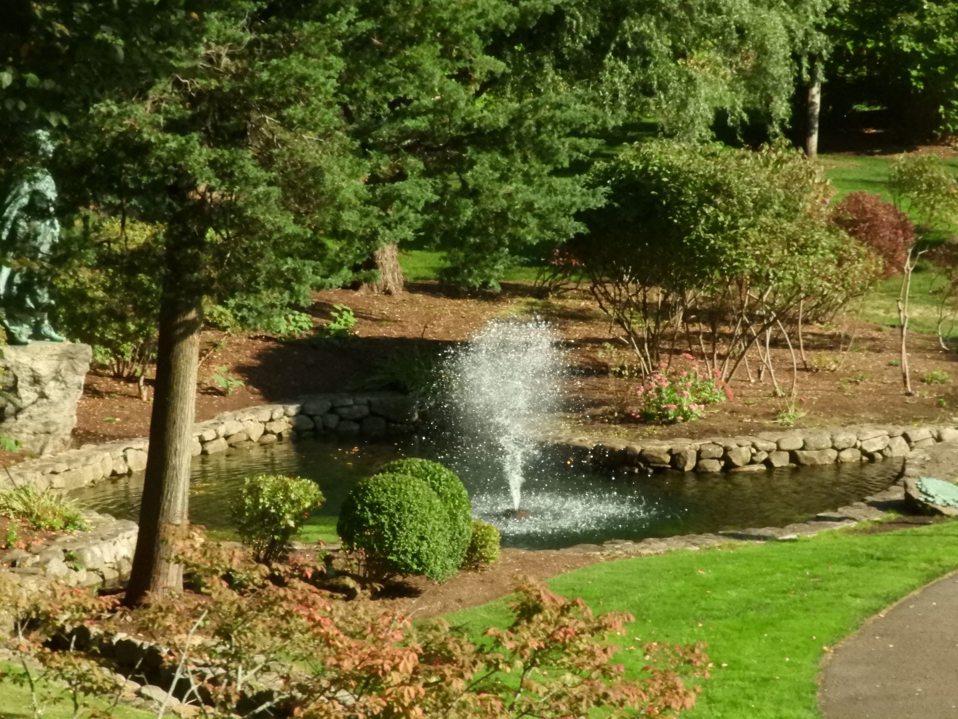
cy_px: 360
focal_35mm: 180
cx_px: 479
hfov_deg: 11.0
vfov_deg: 8.2
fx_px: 4982
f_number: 7.6
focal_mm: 32.2
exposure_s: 1/2000
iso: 1600
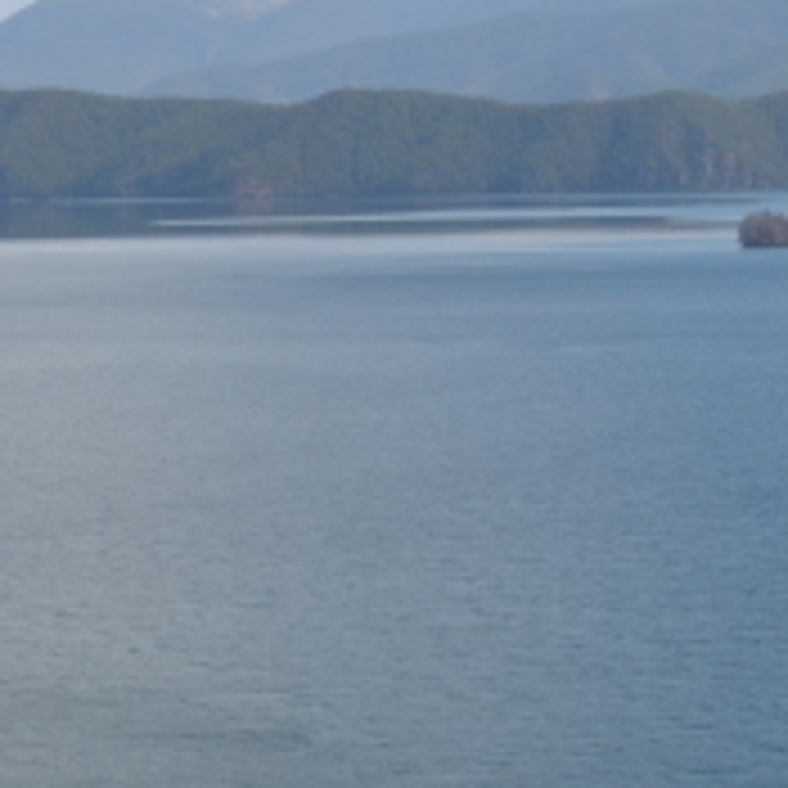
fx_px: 4610
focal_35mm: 179
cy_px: -27
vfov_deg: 9.7
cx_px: 747
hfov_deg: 9.7
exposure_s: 1/250
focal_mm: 24
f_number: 8
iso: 100
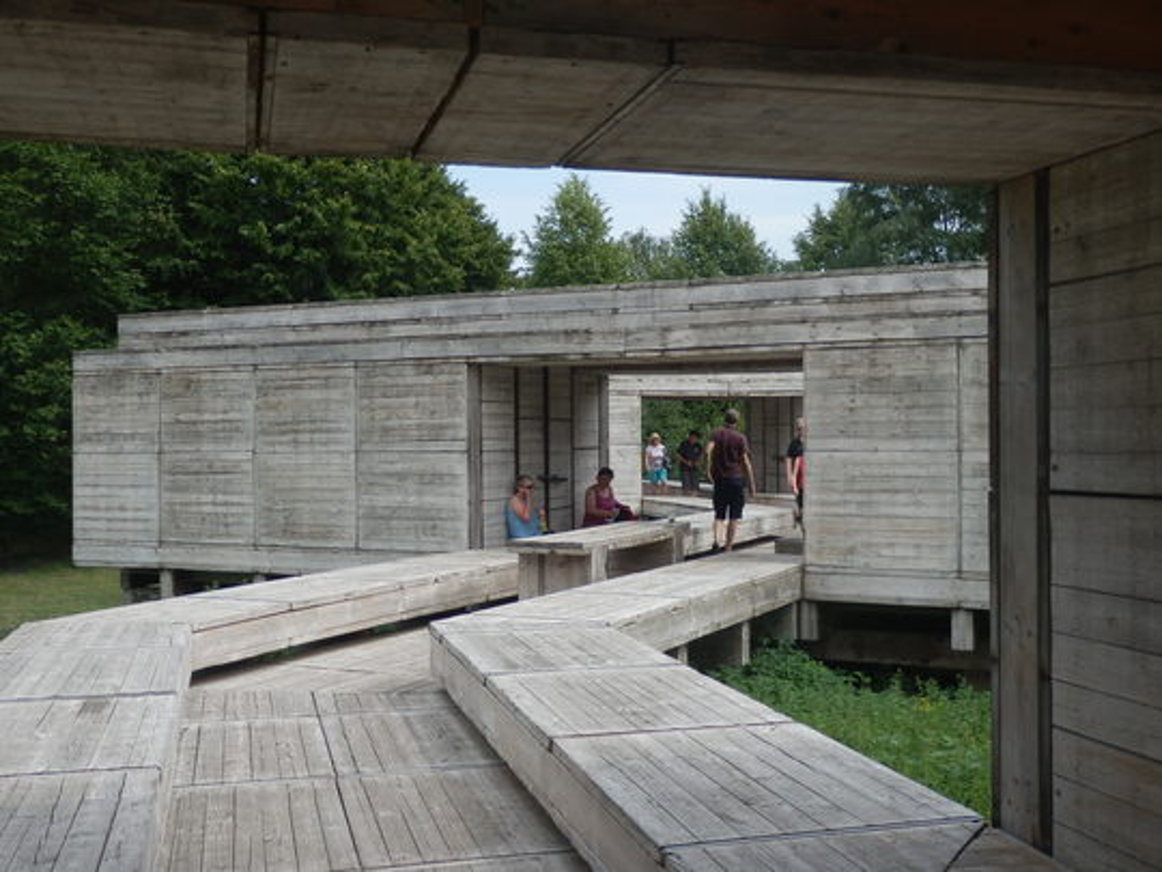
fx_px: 1242
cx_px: 581
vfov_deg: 38.7
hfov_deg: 50.1
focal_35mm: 37
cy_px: 436
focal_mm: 6.6
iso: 80
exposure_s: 1/500
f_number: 3.6
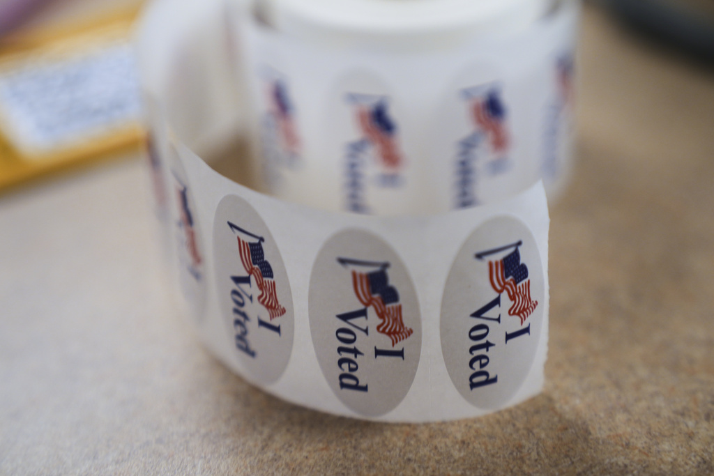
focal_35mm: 70
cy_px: 238
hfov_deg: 28.8
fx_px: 1388
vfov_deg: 19.5
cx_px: 357
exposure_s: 1/100
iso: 320
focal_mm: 70
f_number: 2.8
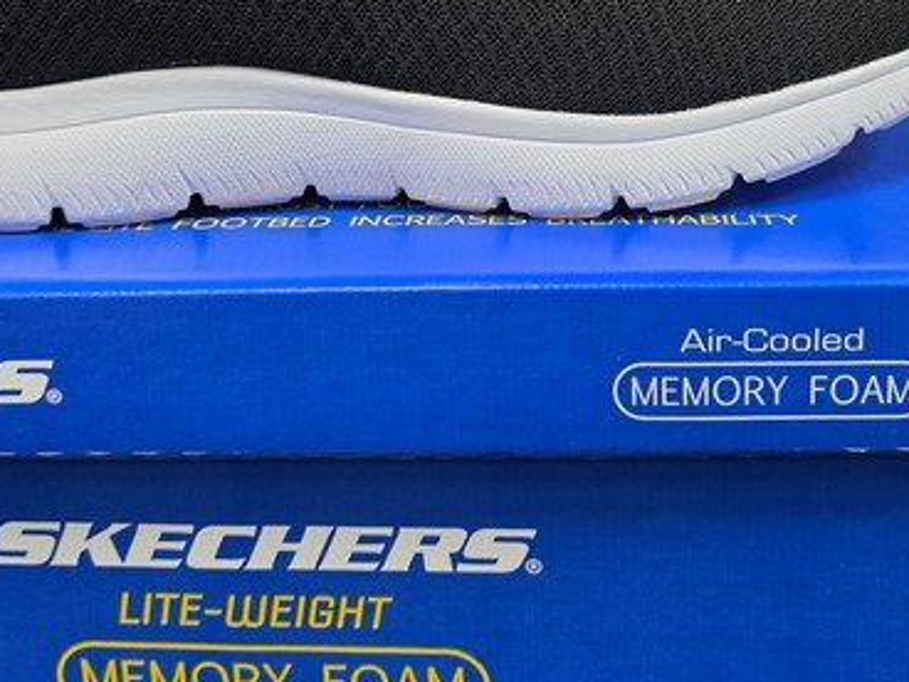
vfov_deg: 28.5
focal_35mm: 50
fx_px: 1313
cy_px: 138
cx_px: 501
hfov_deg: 38.1
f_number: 1.7
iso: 250
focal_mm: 6.3
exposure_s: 1/100
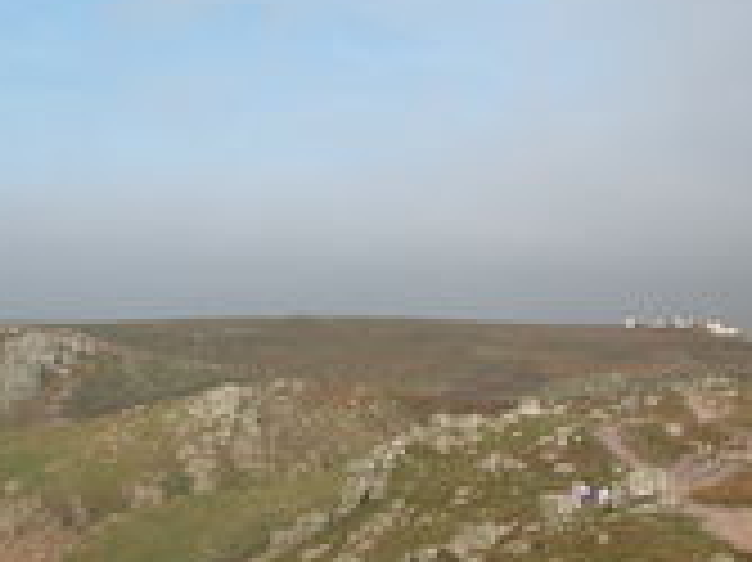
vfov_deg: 17.5
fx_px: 1824
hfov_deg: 23.3
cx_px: 297
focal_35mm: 84
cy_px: 391
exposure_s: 1/338
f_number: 7.1
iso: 100
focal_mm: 8.9
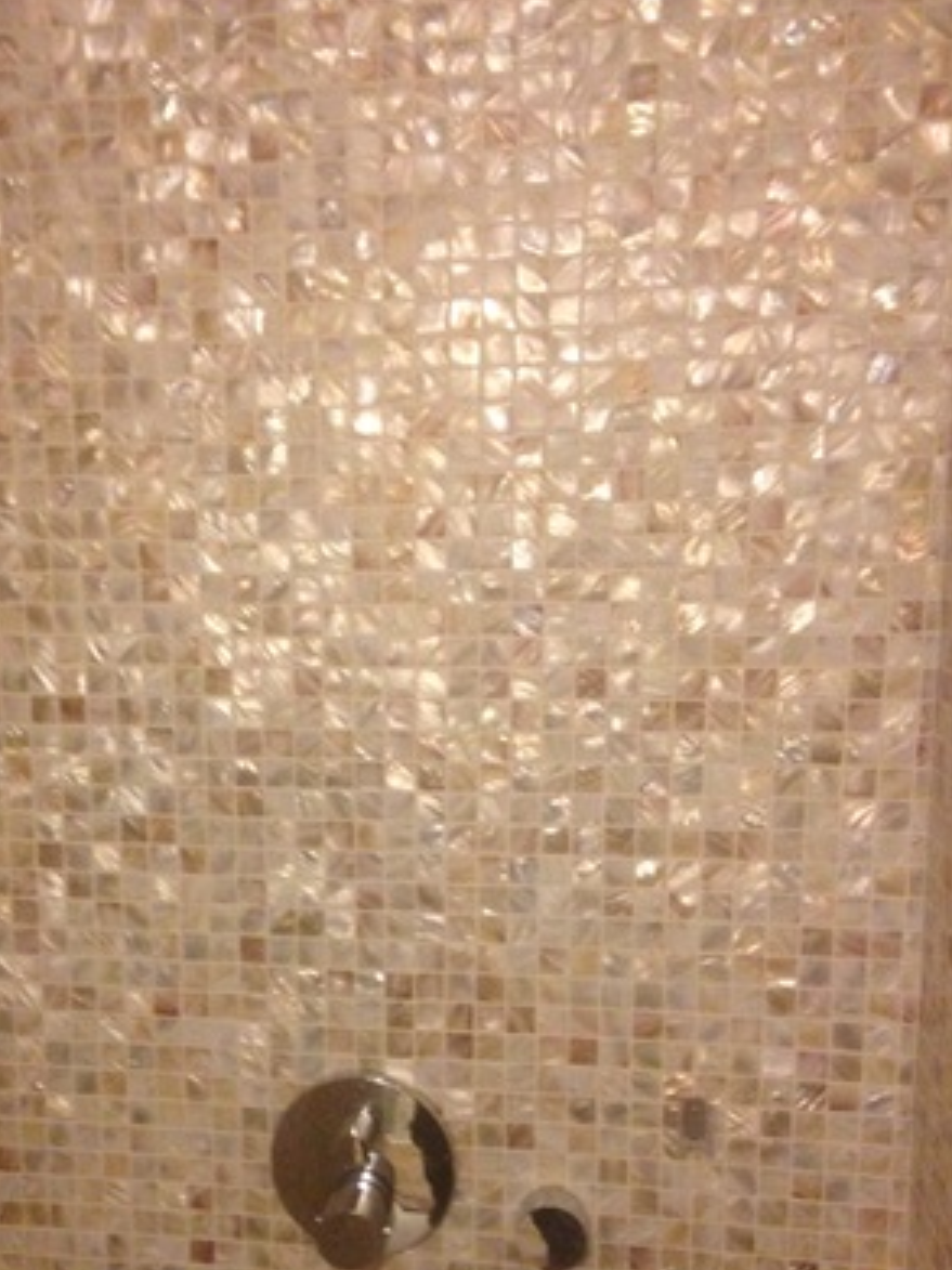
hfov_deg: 31.9
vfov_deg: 41.6
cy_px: 833
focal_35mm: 45
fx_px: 1651
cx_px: 315
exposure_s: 1/15
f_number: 2.4
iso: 400
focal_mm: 4.12
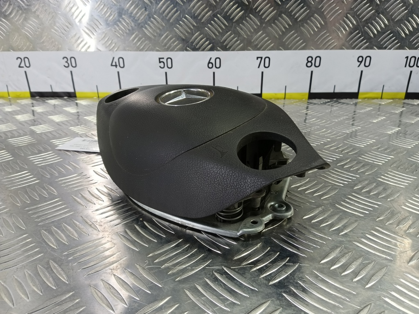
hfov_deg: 73.9
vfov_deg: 58.9
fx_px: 278
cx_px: 210
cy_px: 157
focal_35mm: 23
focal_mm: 4.11
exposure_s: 1/50
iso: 139
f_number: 1.6
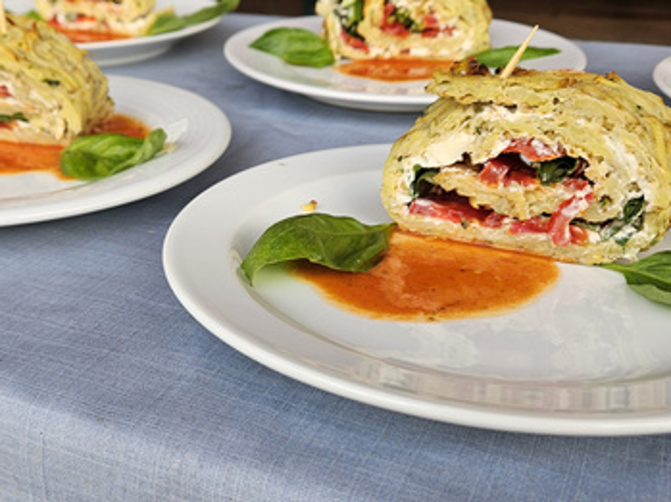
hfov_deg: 42.4
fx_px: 852
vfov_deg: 32.8
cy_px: 260
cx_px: 218
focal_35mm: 44
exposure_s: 1/362
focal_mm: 5.4
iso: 50
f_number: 1.8
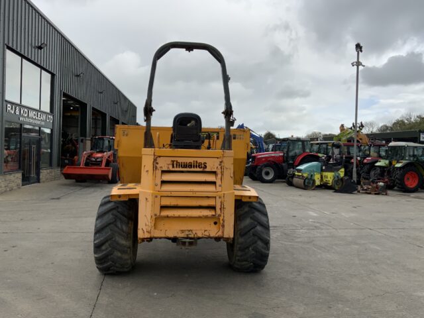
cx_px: 212
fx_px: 355
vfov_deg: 48.2
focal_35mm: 29
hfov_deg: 61.7
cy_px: 159
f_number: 1.8
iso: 16
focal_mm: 3
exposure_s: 1/1577
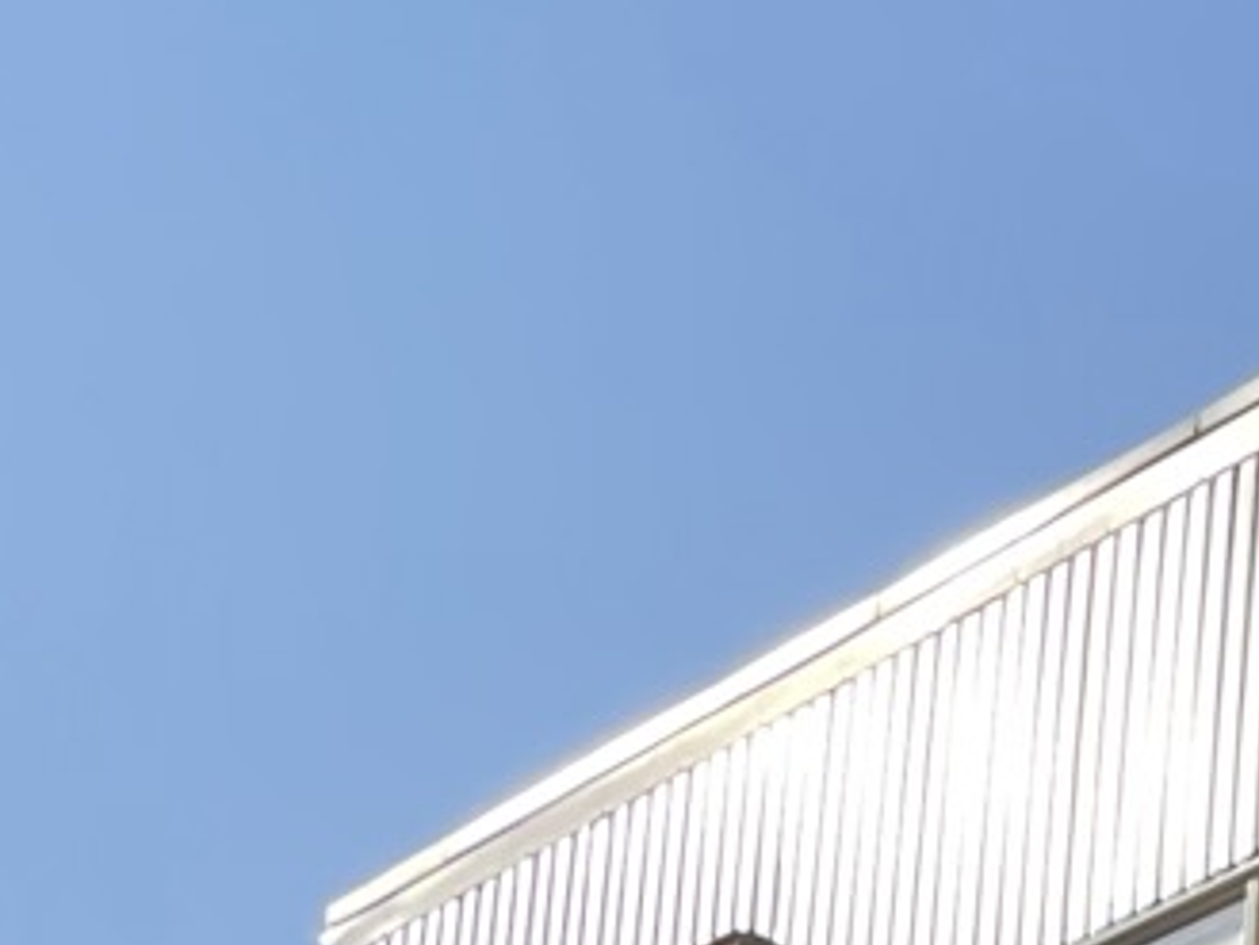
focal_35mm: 162
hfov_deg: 9.5
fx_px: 5894
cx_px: 3777
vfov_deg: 8.6
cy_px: 1997
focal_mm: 4.2
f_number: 1.6
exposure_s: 1/2398
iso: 32
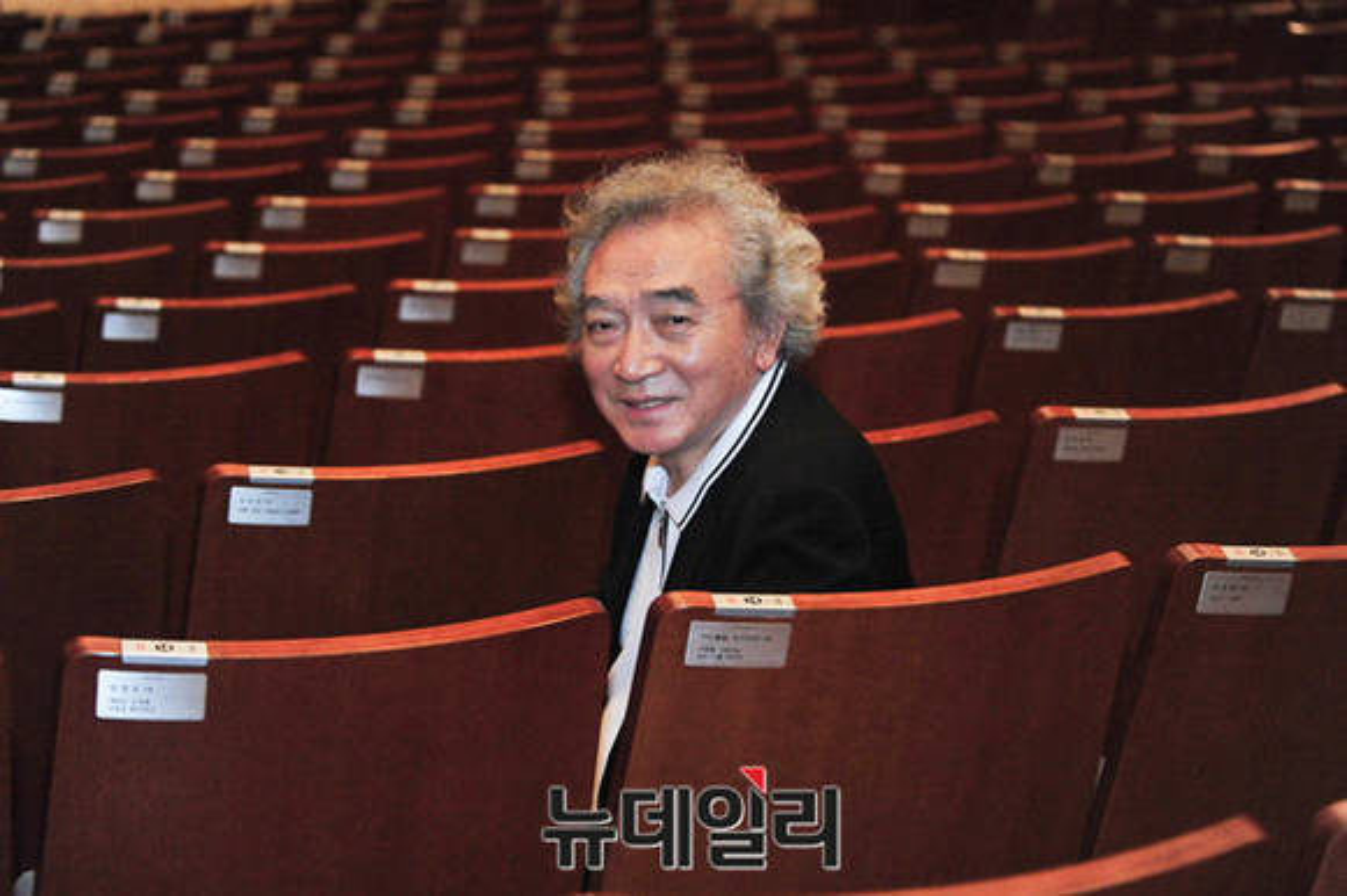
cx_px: 674
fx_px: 2992
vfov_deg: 17.0
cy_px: 448
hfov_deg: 25.4
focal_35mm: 80
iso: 10000
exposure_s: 1/125
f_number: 4.5
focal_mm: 80
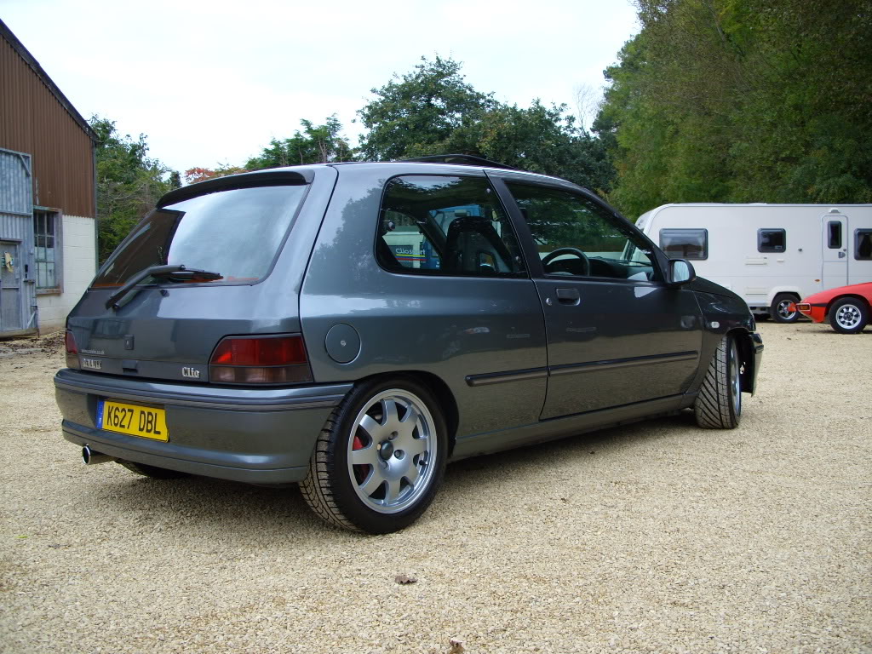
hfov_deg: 49.0
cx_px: 436
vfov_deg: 37.7
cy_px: 327
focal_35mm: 38
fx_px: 957
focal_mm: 7.8
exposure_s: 1/125
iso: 50
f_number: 2.8
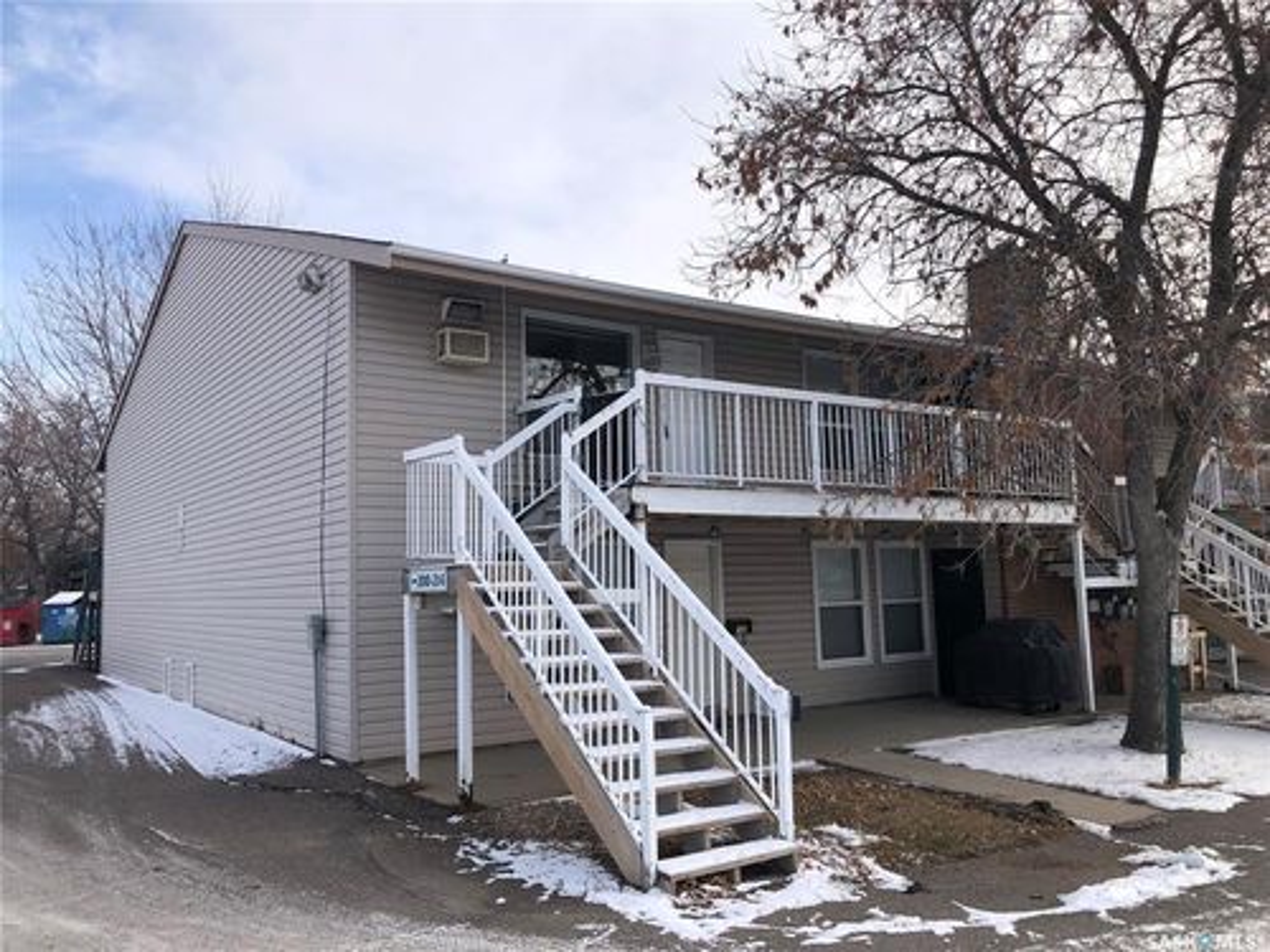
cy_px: 476
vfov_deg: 49.7
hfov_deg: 63.4
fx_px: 1027
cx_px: 635
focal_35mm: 28
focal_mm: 3.99
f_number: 1.8
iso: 20
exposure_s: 1/1429
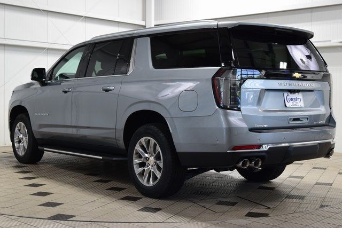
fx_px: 499
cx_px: 171
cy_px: 114
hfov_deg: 37.8
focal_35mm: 52
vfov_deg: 25.8
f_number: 6.3
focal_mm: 35
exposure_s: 1/15
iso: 500
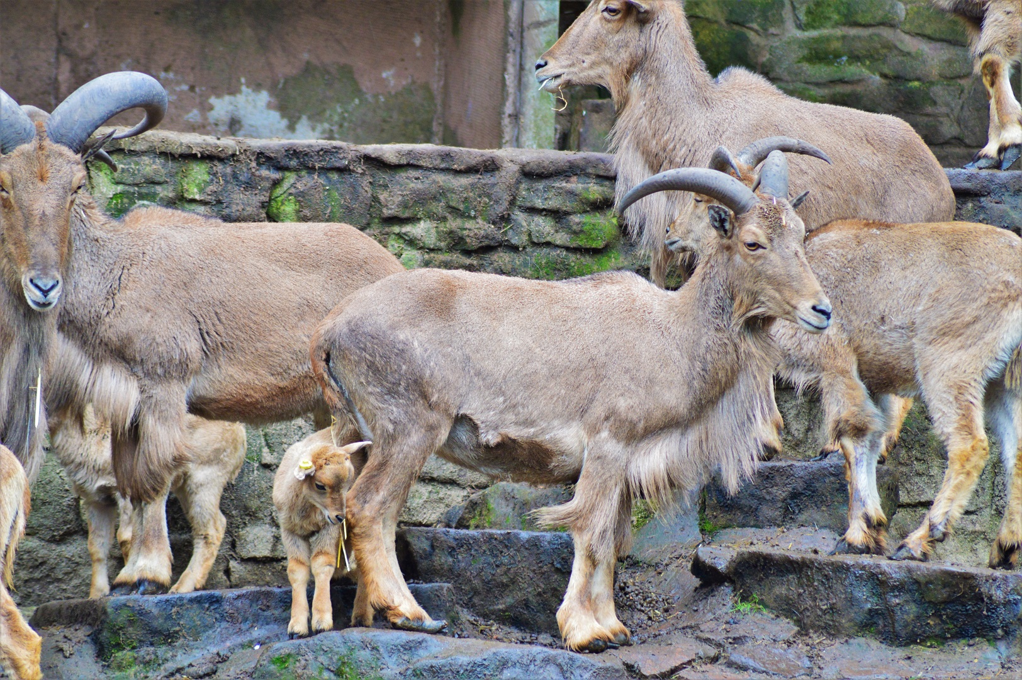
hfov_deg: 5.7
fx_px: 10211
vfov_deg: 3.8
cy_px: 340
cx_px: 511
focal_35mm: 360
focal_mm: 240
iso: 800
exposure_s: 1/125
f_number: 6.3
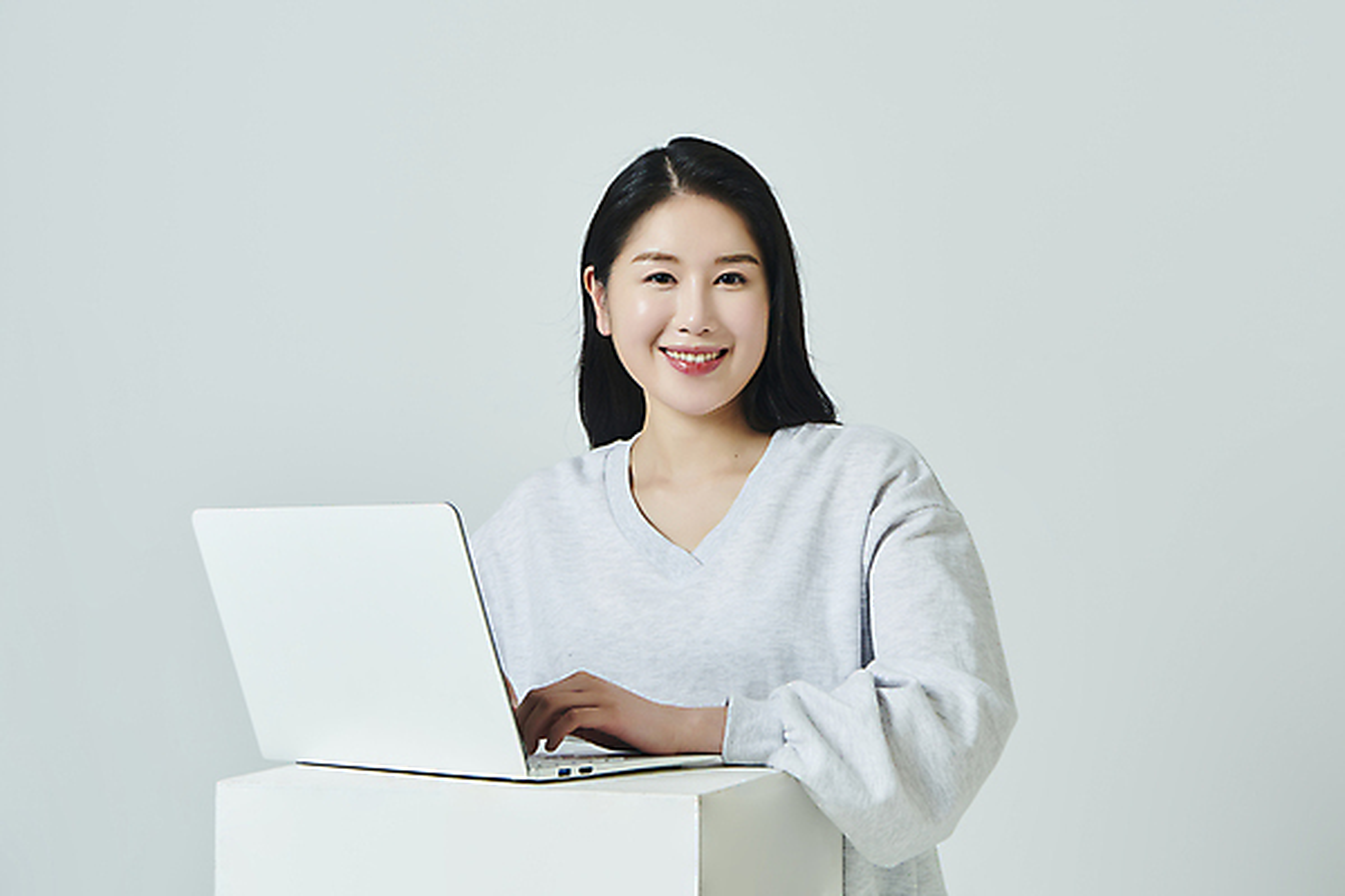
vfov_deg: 19.5
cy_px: 448
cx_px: 672
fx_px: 2615
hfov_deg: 28.8
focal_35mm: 70
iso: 100
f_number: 11
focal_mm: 70
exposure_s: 1/125
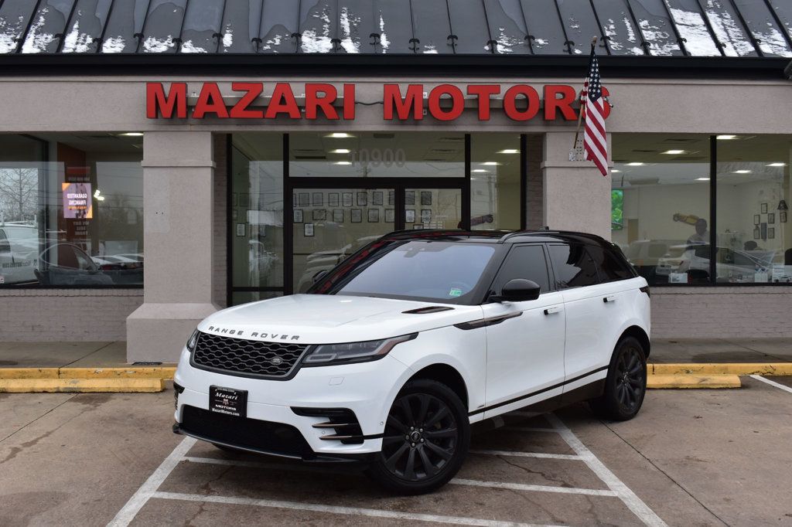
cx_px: 396
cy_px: 264
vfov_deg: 30.8
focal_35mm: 44
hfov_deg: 45.0
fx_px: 957
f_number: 9
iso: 400
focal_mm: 29
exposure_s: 1/100
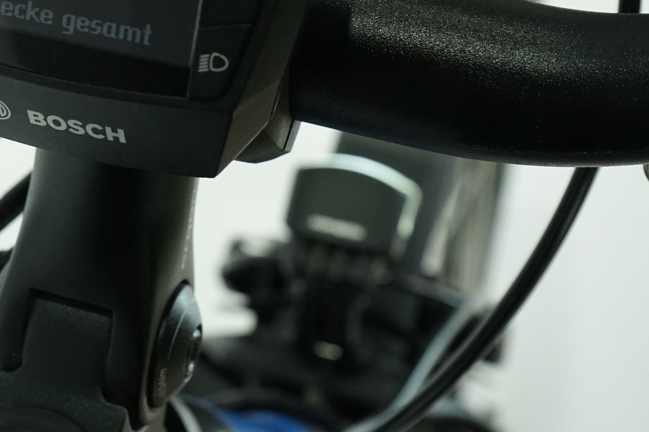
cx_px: 39
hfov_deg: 22.4
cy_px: 22
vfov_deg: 15.3
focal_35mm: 88
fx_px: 1586
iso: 3200
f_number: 8
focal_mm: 44
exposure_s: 1/200
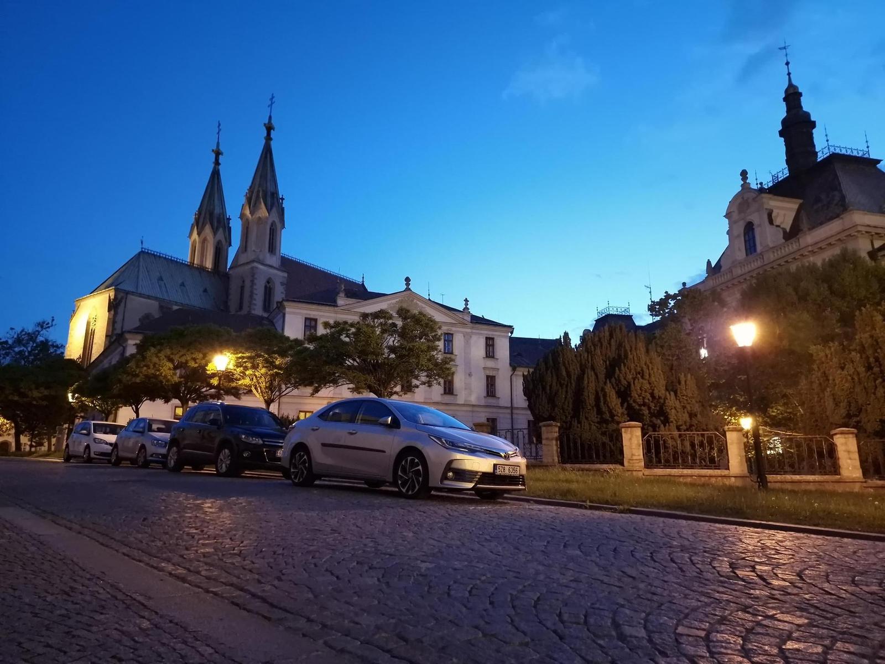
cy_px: 332
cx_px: 442
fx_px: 588
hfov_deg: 73.9
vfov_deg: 58.9
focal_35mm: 23
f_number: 1.8
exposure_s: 1/10
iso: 800
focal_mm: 6.4
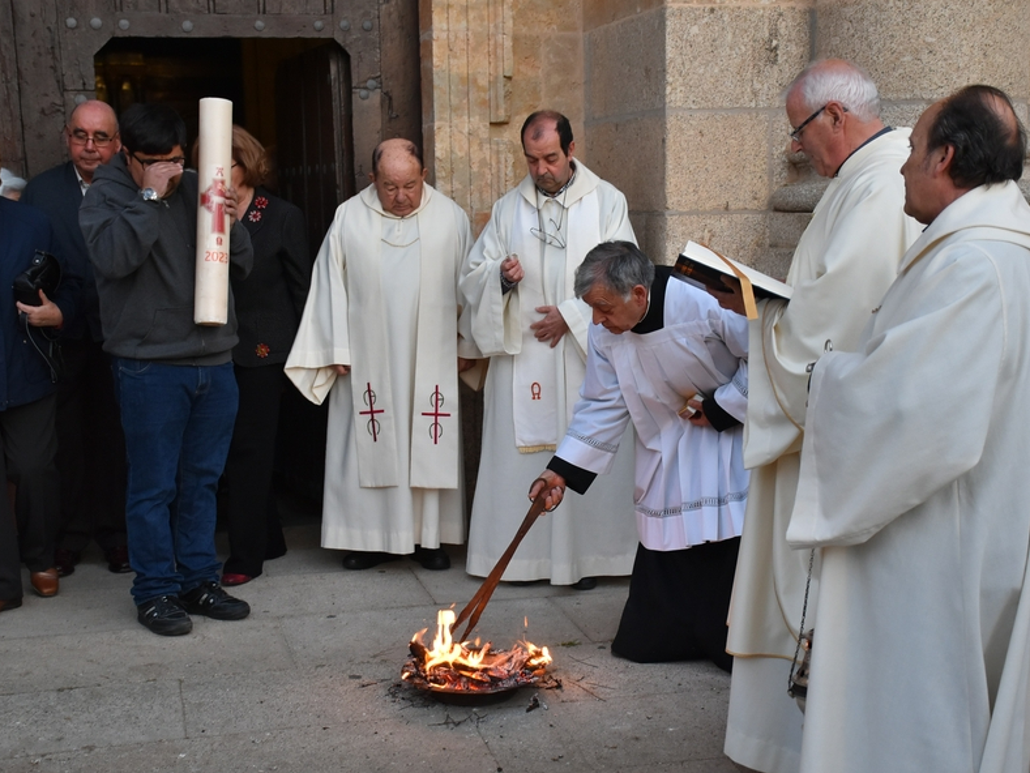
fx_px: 1667
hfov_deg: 34.3
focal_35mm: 56
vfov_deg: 26.1
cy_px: 385
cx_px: 569
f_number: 4.2
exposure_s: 1/60
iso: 800
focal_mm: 34
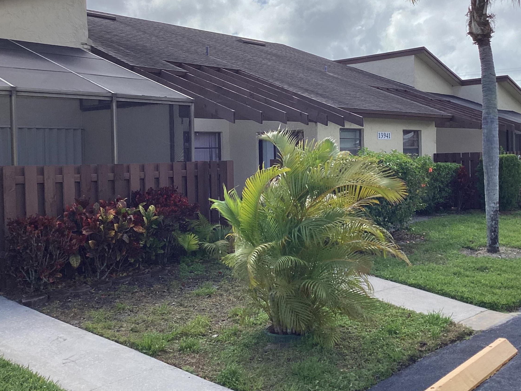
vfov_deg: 35.8
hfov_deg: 46.5
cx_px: 320
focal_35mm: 40
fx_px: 602
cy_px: 159
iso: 25
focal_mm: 3.3
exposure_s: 1/1508
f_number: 2.4
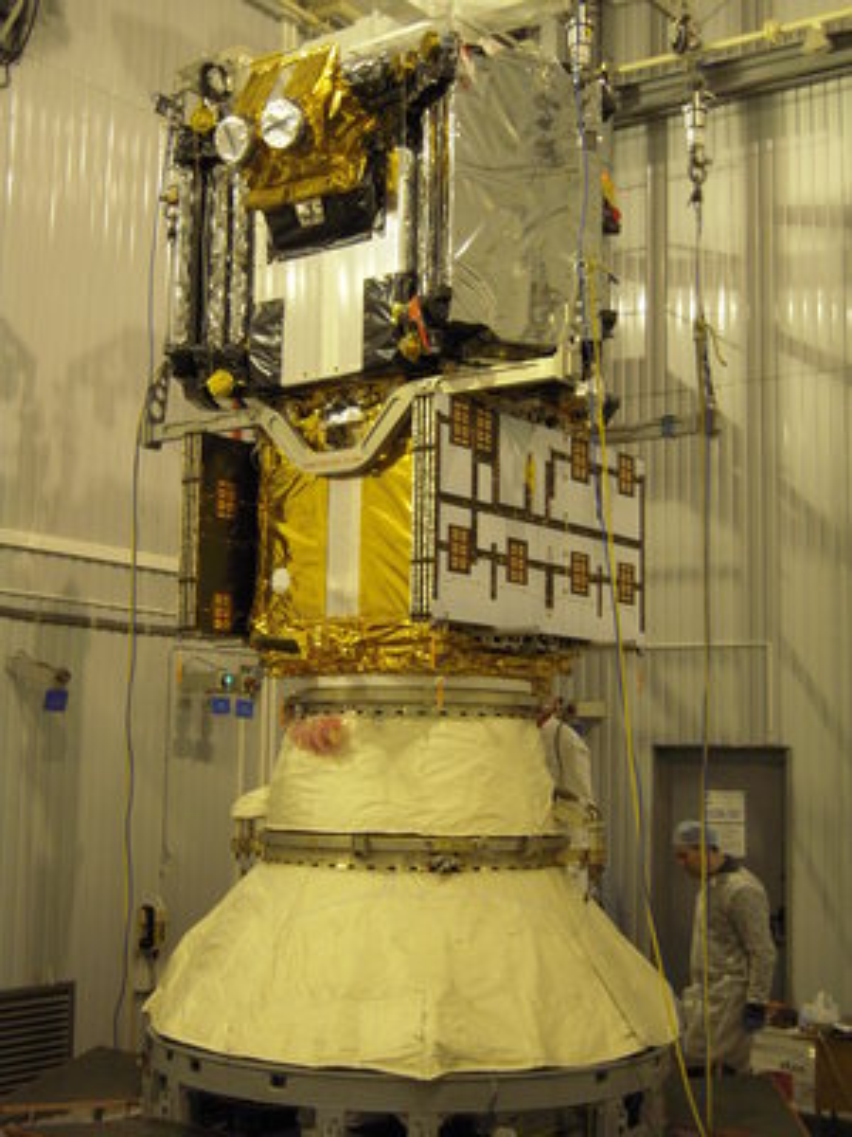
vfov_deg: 38.2
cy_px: 568
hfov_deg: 29.1
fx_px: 1641
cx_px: 426
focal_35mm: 50
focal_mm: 8.9
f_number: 3.5
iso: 400
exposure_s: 1/60
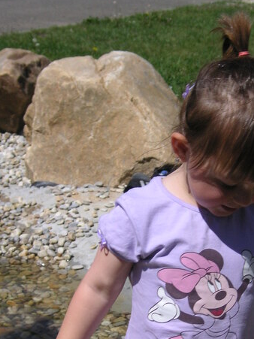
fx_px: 920
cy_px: 244
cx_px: 194
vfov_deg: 20.7
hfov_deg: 15.6
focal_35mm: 94
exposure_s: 1/180
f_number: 9.5
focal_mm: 8.9
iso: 50
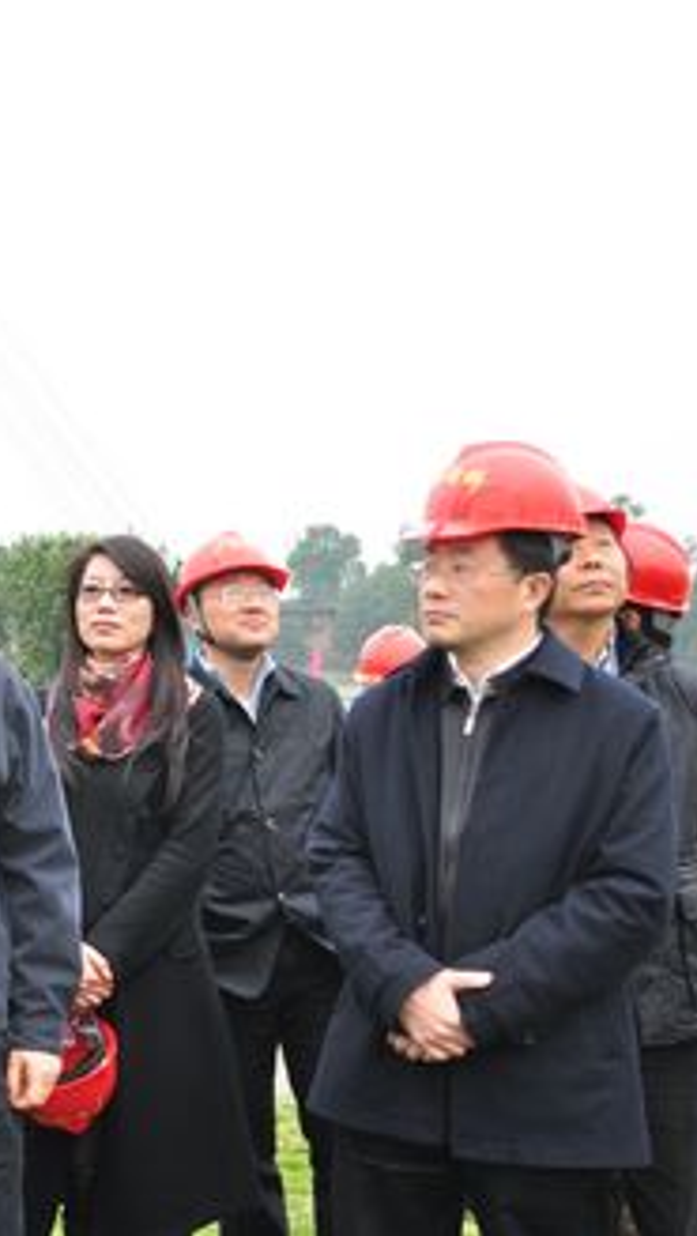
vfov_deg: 35.0
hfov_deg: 18.6
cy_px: 614
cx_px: -226
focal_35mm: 60
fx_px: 1961
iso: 400
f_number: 7.1
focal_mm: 25
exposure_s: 1/40
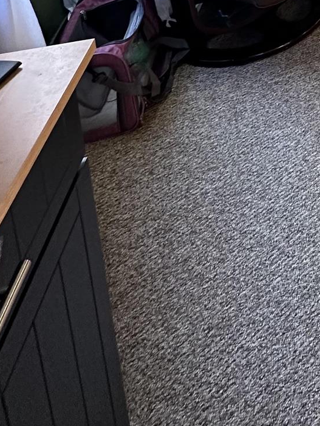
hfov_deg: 25.1
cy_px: -223
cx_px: 478
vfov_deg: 27.8
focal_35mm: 44
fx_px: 542
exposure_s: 1/60
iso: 200
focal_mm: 2.22
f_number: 2.2
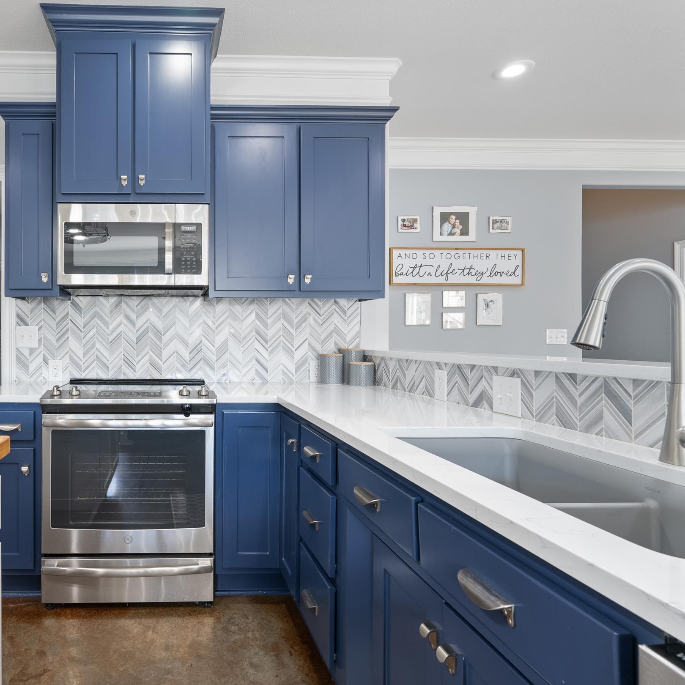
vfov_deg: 72.1
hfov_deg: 67.7
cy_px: 340
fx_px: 470
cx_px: 173
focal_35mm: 21
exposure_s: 1/3
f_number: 9
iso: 640
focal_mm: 16
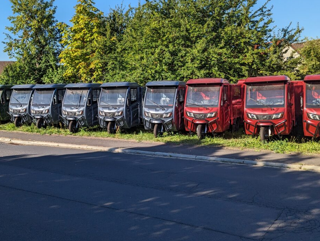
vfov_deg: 36.0
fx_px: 370
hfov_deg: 46.1
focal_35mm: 40
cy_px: 109
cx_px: 109
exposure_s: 1/1770
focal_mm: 6.81
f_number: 1.85
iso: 43
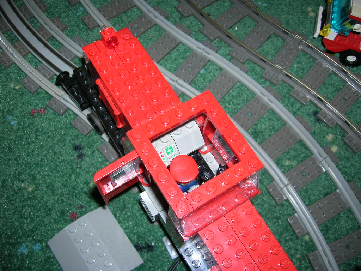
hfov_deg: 54.0
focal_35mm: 34
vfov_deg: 41.8
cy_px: 136
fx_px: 355
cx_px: 180
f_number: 2.9
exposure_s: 1/60.1
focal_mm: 5.7
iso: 50
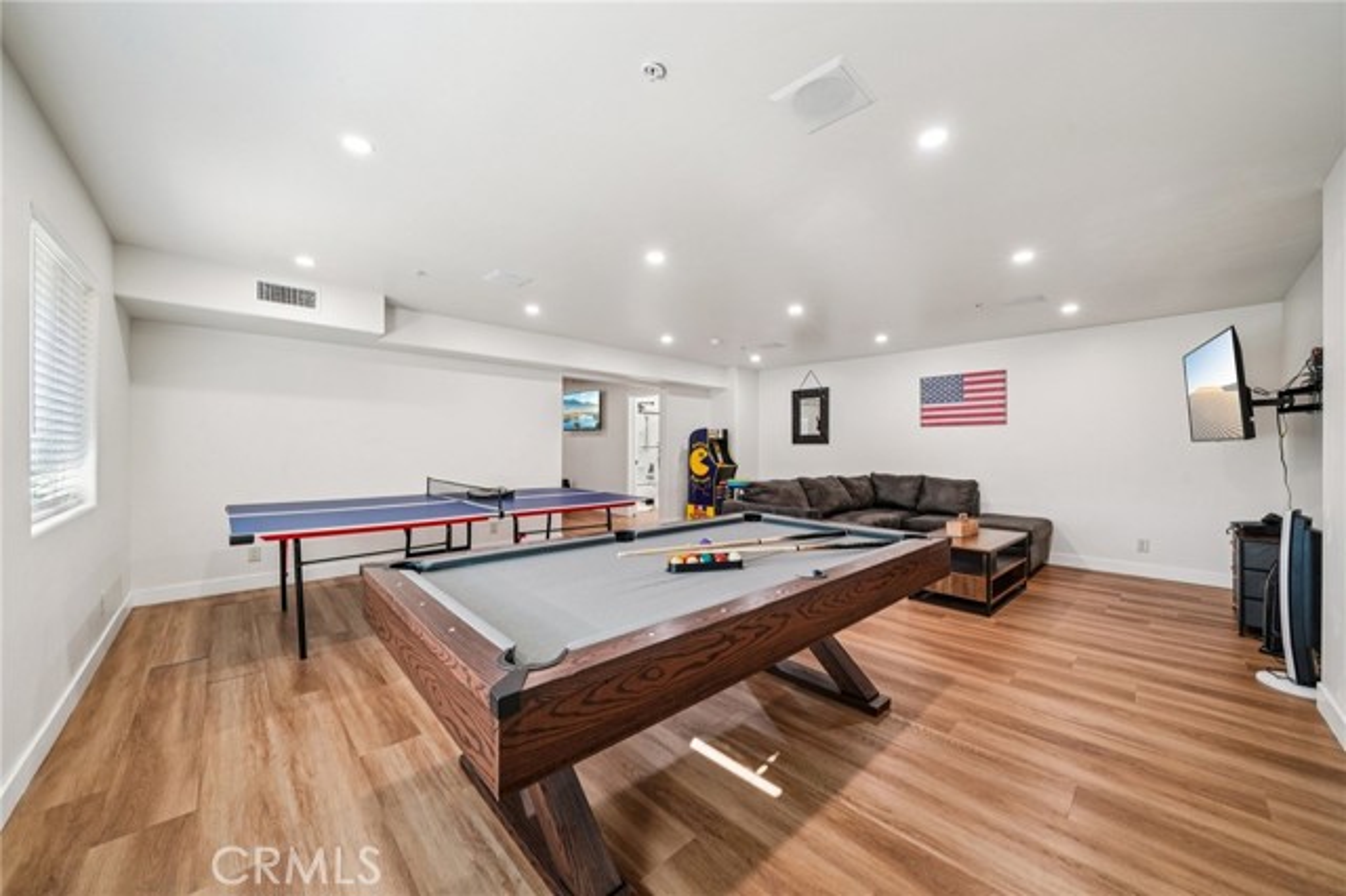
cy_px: 448
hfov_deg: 112.6
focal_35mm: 12
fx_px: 448
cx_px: 673
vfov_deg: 89.9
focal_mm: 12
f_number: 8
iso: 400
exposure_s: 1/10
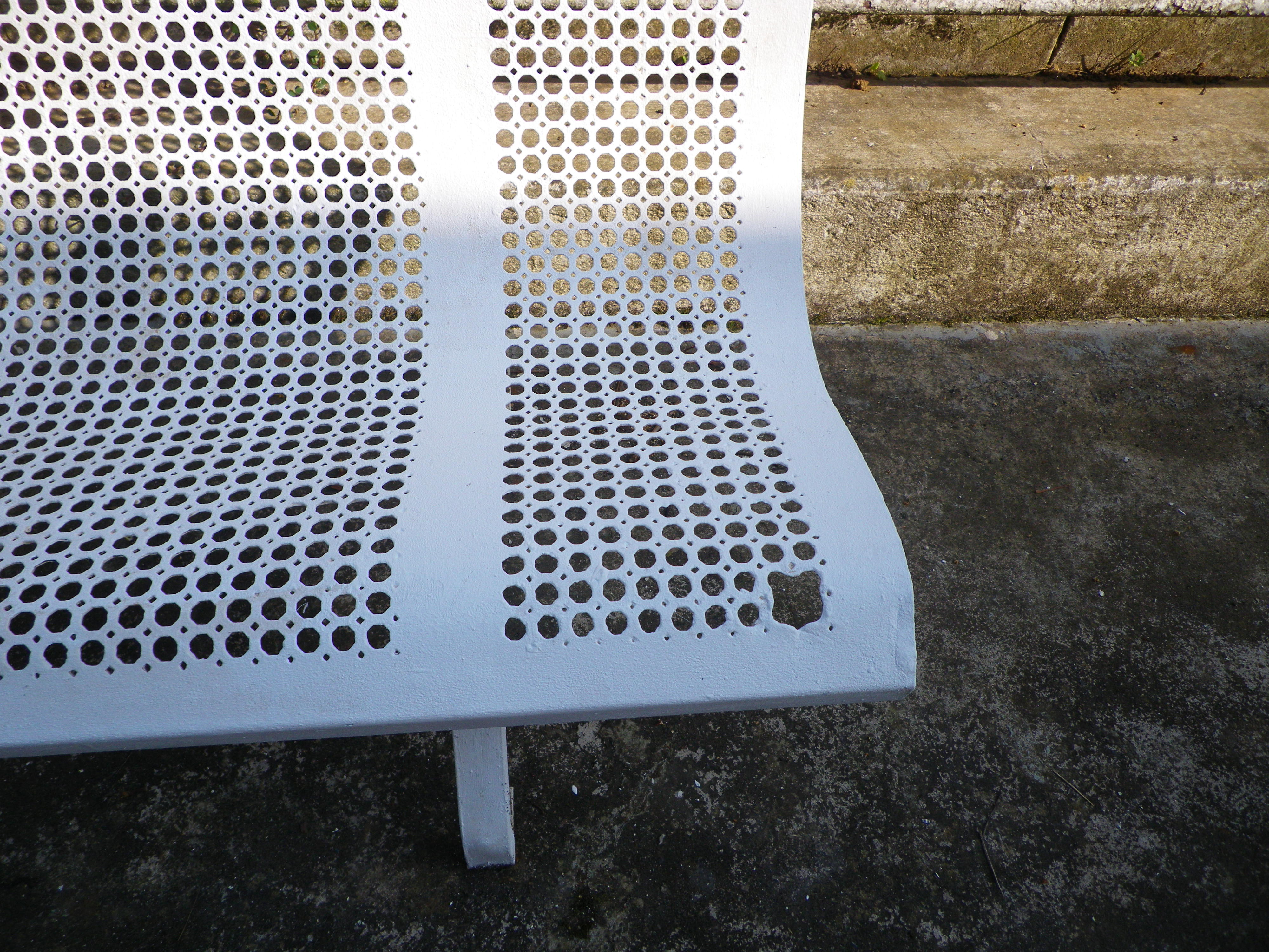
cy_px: 476
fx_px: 1026
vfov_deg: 49.7
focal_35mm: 28
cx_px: 634
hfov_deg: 63.4
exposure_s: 1/800
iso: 64
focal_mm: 4.9
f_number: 2.6
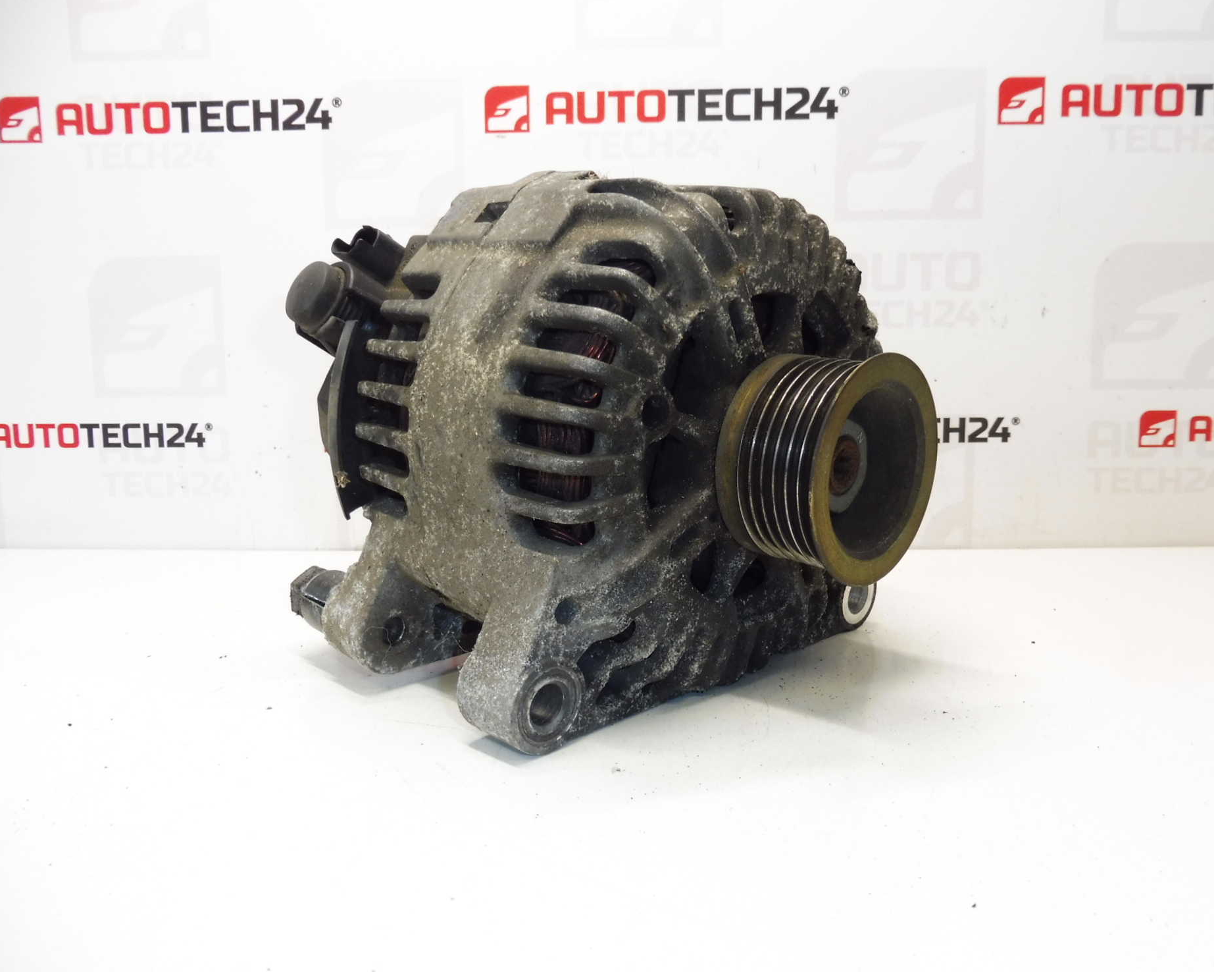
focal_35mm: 26
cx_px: 636
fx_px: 934
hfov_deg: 66.0
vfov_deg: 54.9
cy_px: 493
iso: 200
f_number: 3.5
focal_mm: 4.3
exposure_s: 1/60
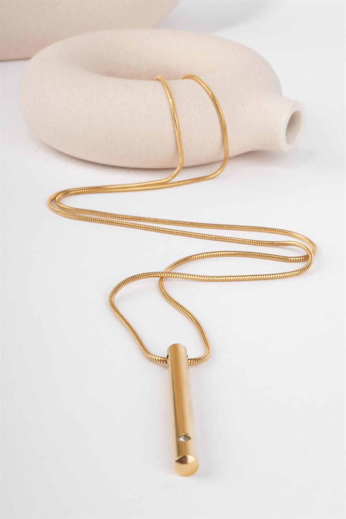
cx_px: 173
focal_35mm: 67
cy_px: 260
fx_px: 966
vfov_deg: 30.1
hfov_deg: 20.3
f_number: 22
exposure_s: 1/160
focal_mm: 44.7
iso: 400
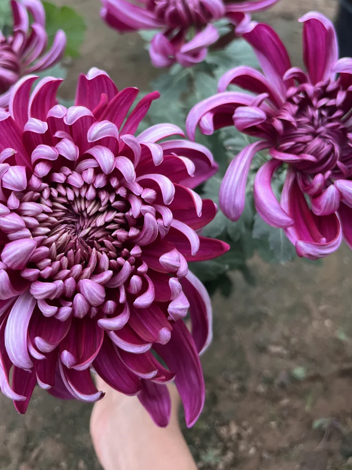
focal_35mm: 35
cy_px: 181
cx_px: 125
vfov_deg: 52.2
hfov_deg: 40.3
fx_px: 475
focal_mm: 5.7
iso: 80
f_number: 1.5
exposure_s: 1/121
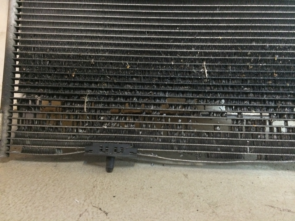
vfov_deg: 48.2
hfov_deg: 61.7
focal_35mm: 29
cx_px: 148
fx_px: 247
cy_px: 110
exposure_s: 1/17
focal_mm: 4.15
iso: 400
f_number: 2.2
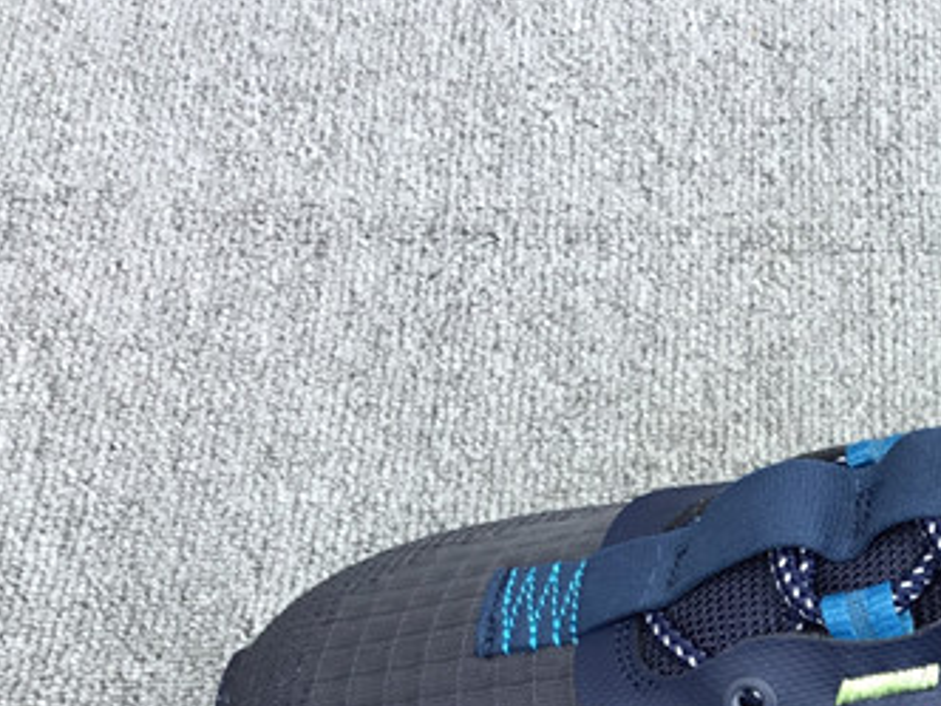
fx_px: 2283
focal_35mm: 84
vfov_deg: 17.0
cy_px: 775
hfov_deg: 22.4
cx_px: 952
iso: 25
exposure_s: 1/100
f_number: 2.4
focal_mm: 3.3
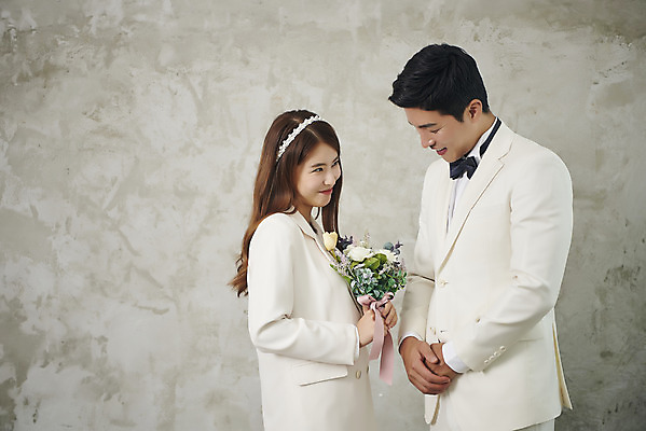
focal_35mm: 70
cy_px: 216
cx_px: 323
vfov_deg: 19.5
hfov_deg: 28.8
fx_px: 1257
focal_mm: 70
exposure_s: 1/125
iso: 160
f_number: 2.8
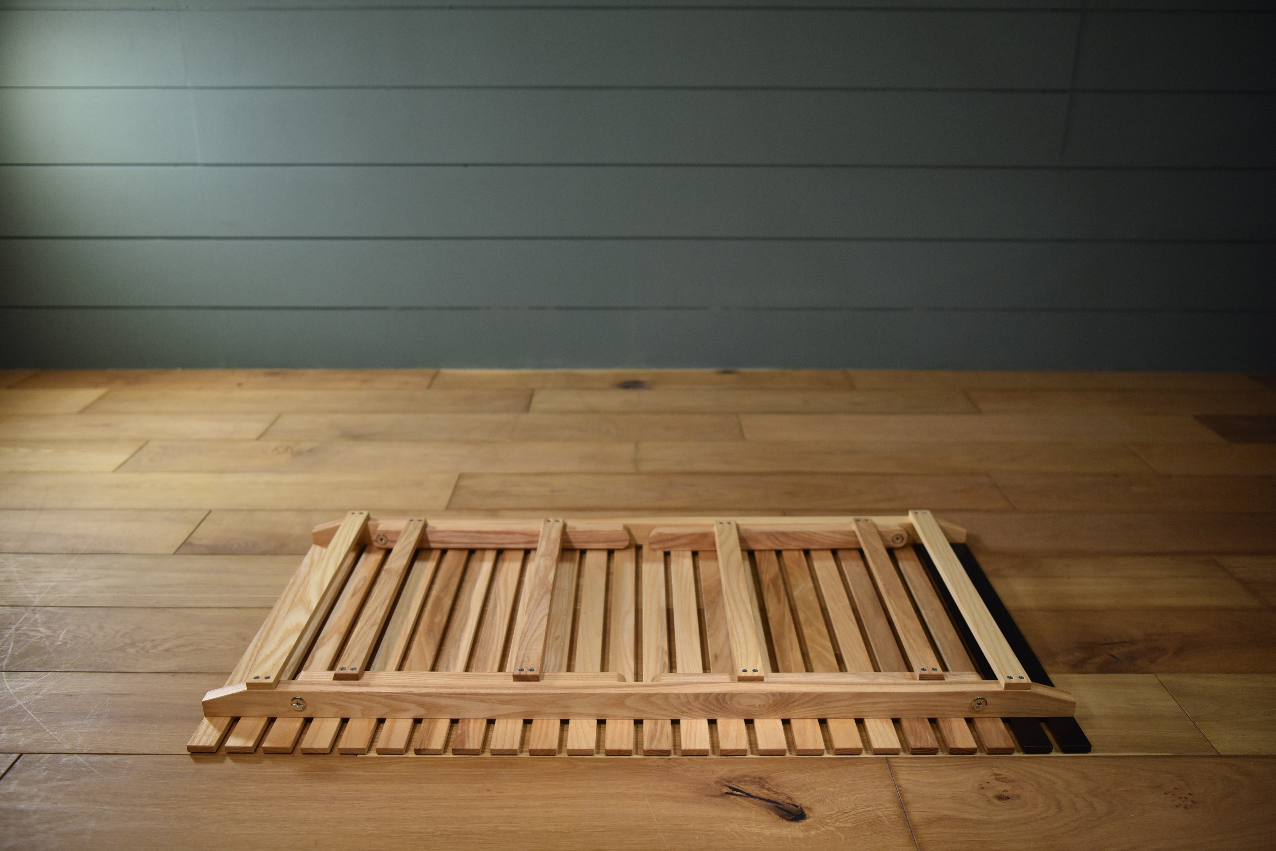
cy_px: 426
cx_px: 638
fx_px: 1099
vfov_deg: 42.4
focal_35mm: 31
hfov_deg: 60.3
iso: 800
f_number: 2.8
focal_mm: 31
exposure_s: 1/100
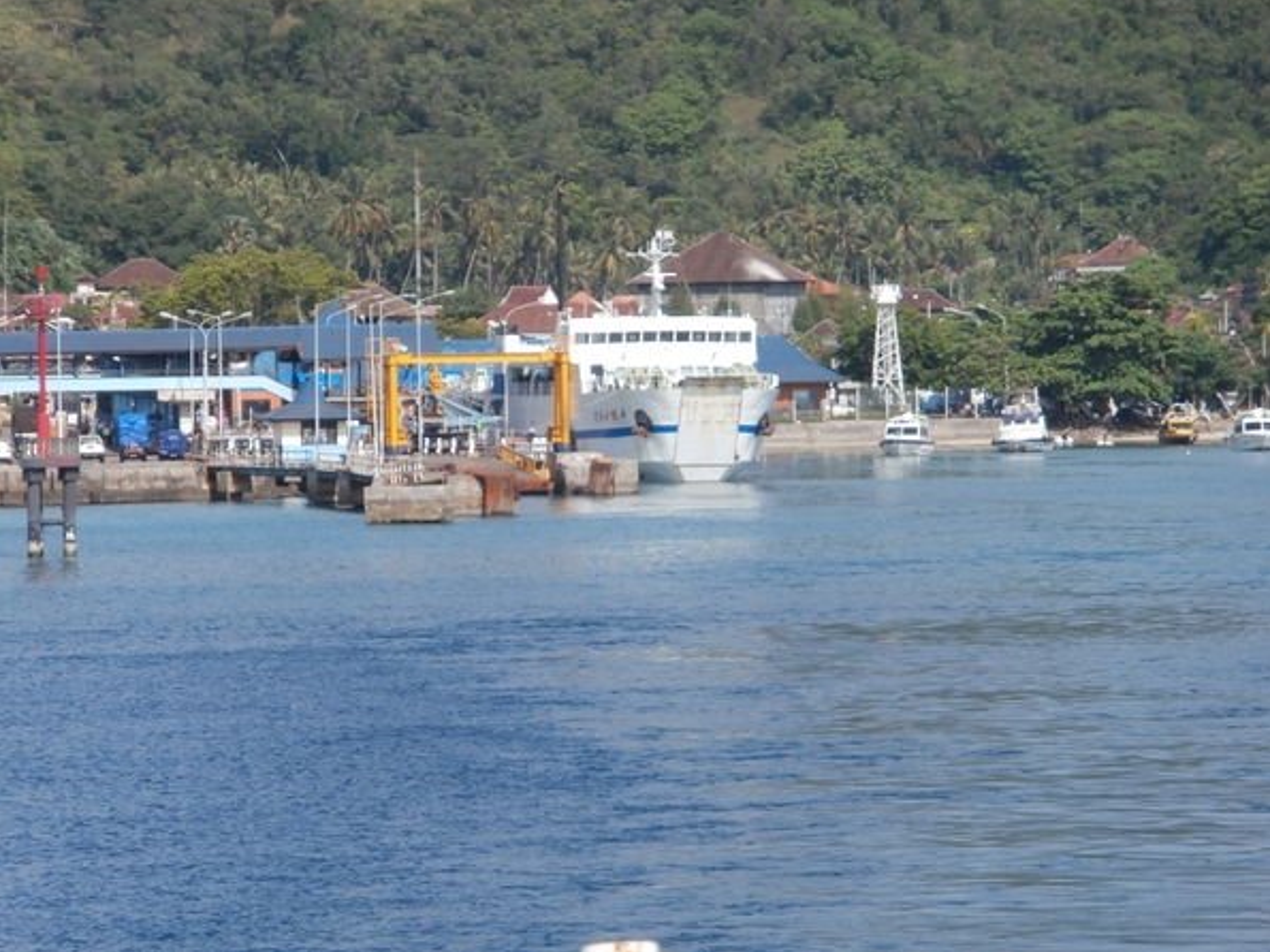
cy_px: 474
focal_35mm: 242
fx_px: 8877
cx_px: 638
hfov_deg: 8.2
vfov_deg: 6.1
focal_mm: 42
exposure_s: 1/400
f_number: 5.8
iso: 100
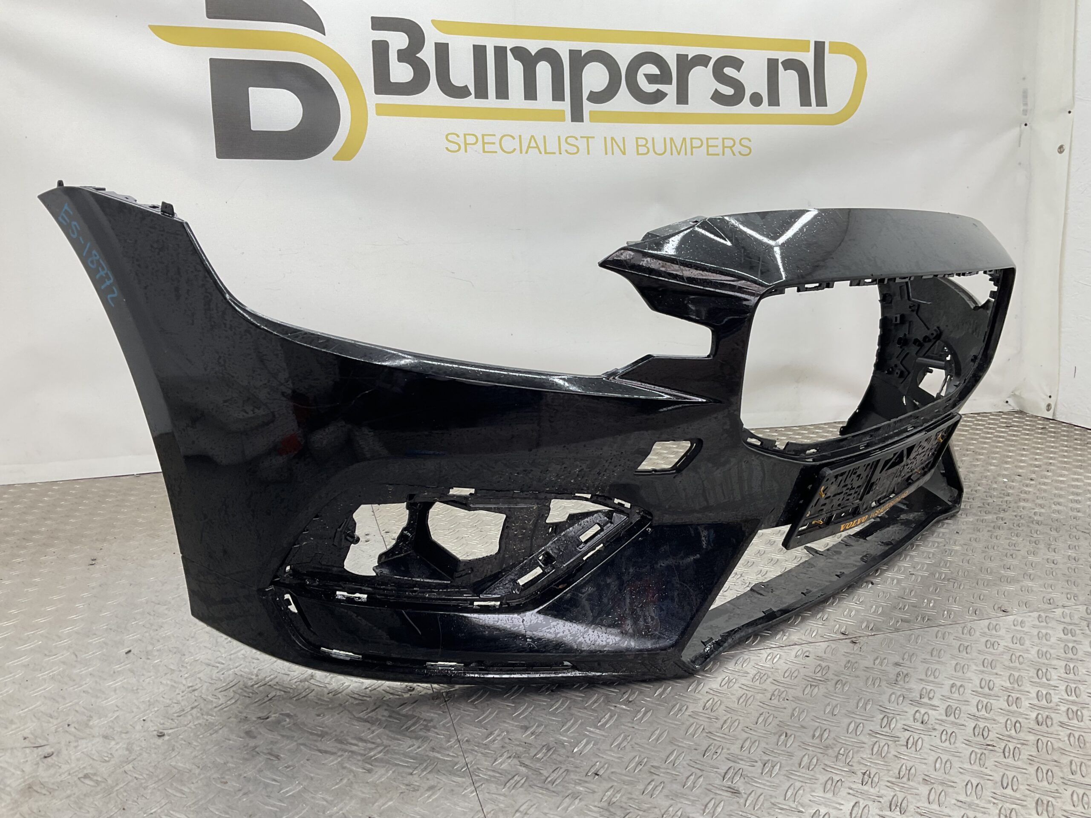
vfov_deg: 48.2
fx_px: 914
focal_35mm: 29
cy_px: 409
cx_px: 546
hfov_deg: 61.7
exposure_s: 1/100
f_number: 1.8
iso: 25
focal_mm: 3
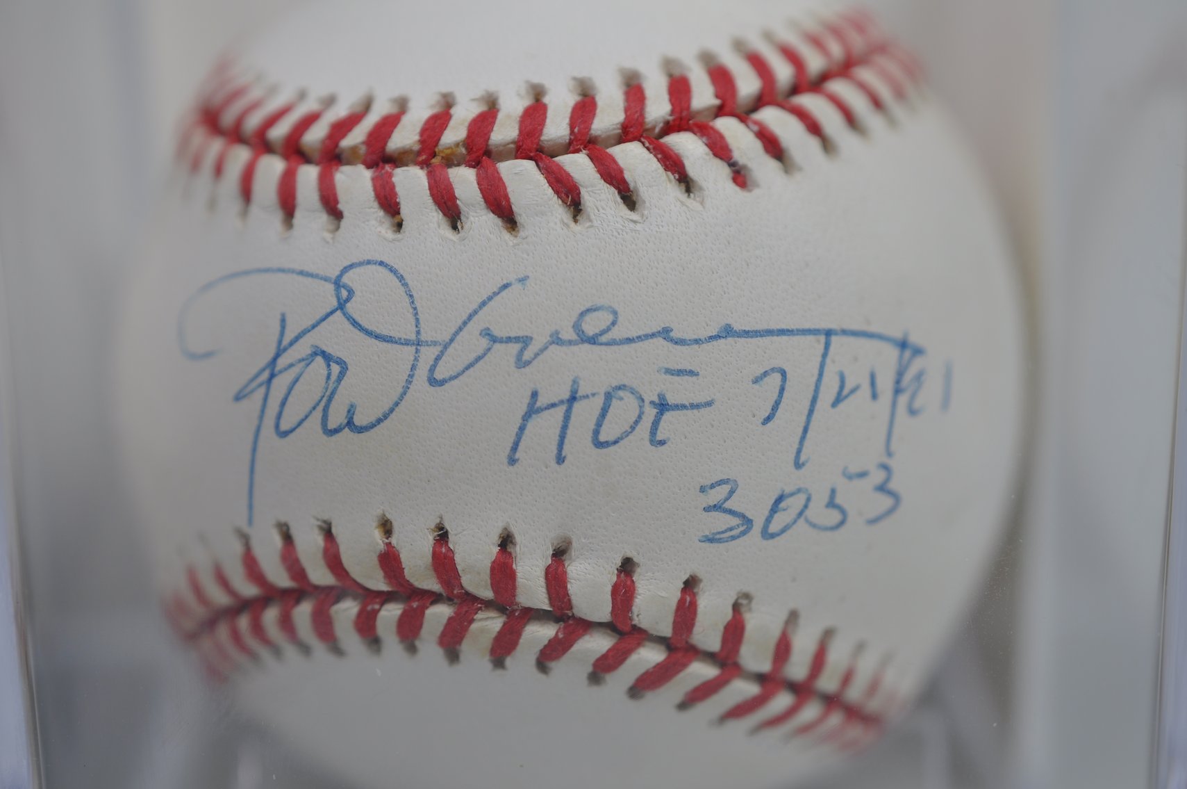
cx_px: 594
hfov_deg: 33.4
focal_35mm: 60
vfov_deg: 22.6
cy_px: 394
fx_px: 1976
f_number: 4.5
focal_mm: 40
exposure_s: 1/80
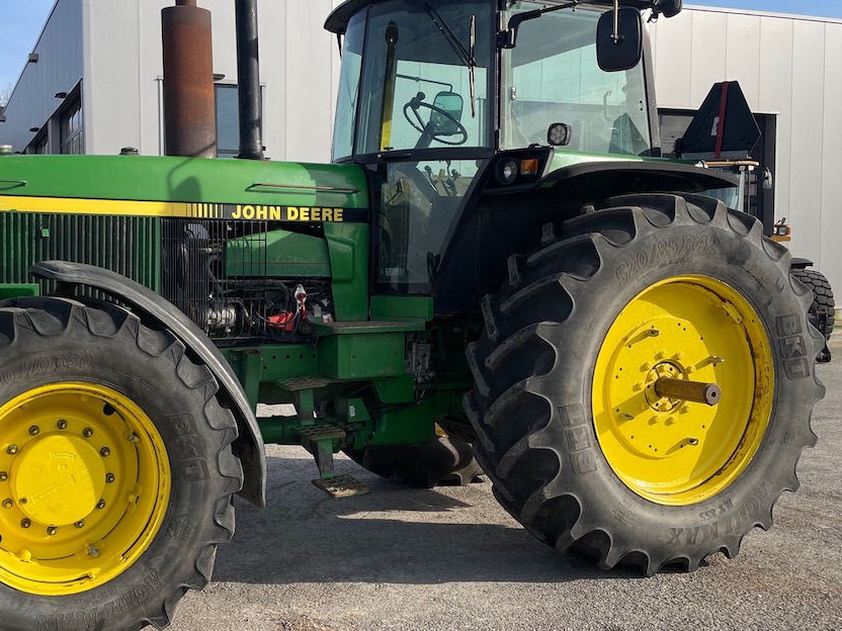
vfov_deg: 36.0
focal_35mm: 40
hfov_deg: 45.7
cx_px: 246
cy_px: 324
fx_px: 973
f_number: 1.6
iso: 32
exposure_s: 1/2398
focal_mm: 4.2
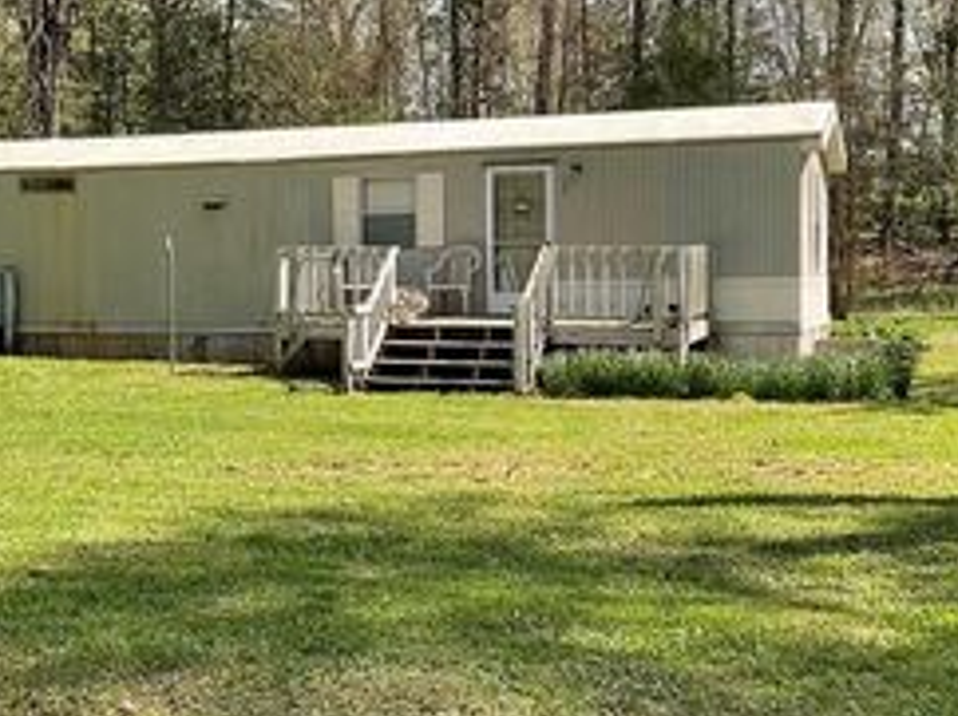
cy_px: 350
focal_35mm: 60
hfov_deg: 32.0
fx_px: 1659
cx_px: 348
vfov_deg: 24.4
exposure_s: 1/816
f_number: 1.8
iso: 16
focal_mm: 3
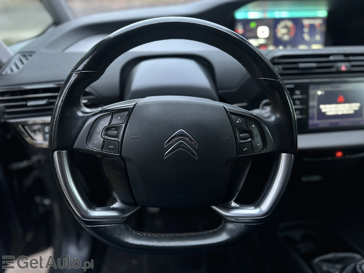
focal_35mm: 24
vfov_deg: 56.8
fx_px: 252
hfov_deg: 71.6
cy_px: 136
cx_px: 182
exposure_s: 1/60
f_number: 1.78
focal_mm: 6.86
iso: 640
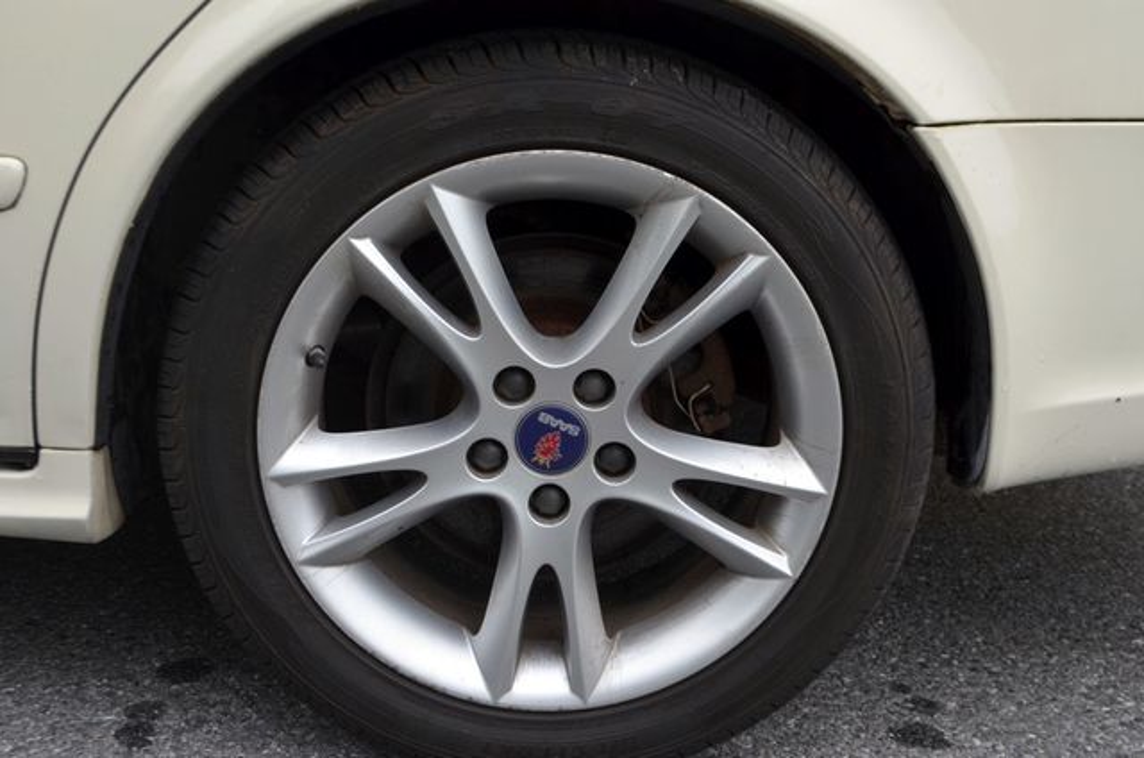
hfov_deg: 43.7
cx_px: 572
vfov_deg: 29.7
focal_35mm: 45
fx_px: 1427
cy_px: 379
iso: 200
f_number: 7.1
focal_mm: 30
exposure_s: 1/200
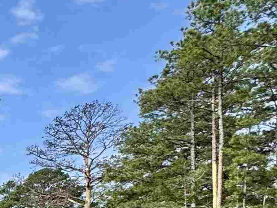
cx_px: -249
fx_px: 448
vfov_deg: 22.8
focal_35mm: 56
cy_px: 281
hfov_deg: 20.5
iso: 40
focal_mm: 2.22
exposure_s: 1/821
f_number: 2.2
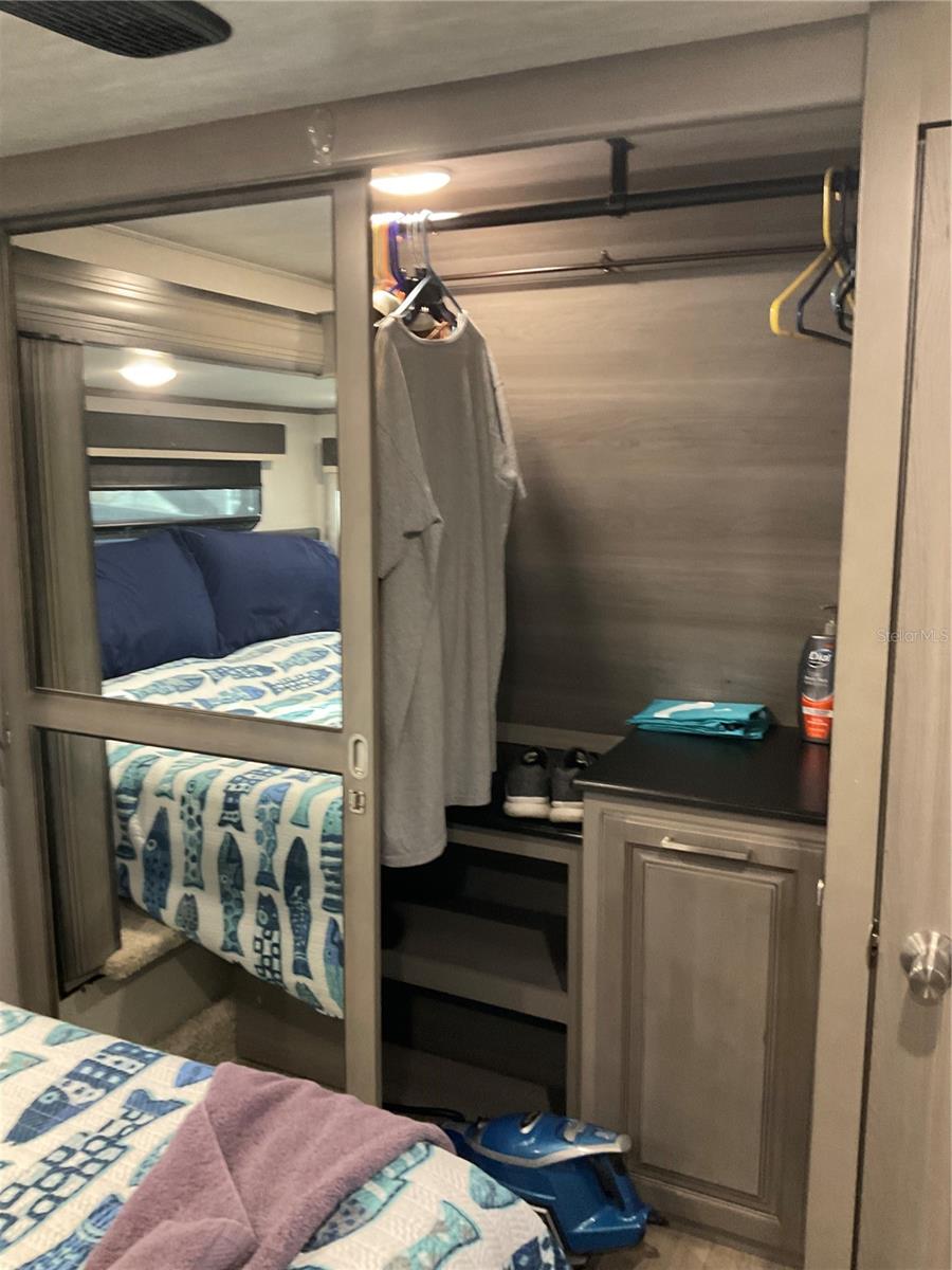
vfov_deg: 61.7
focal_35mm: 29
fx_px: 1063
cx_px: 476
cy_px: 635
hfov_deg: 48.2
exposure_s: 1/40
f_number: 1.8
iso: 250
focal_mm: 3
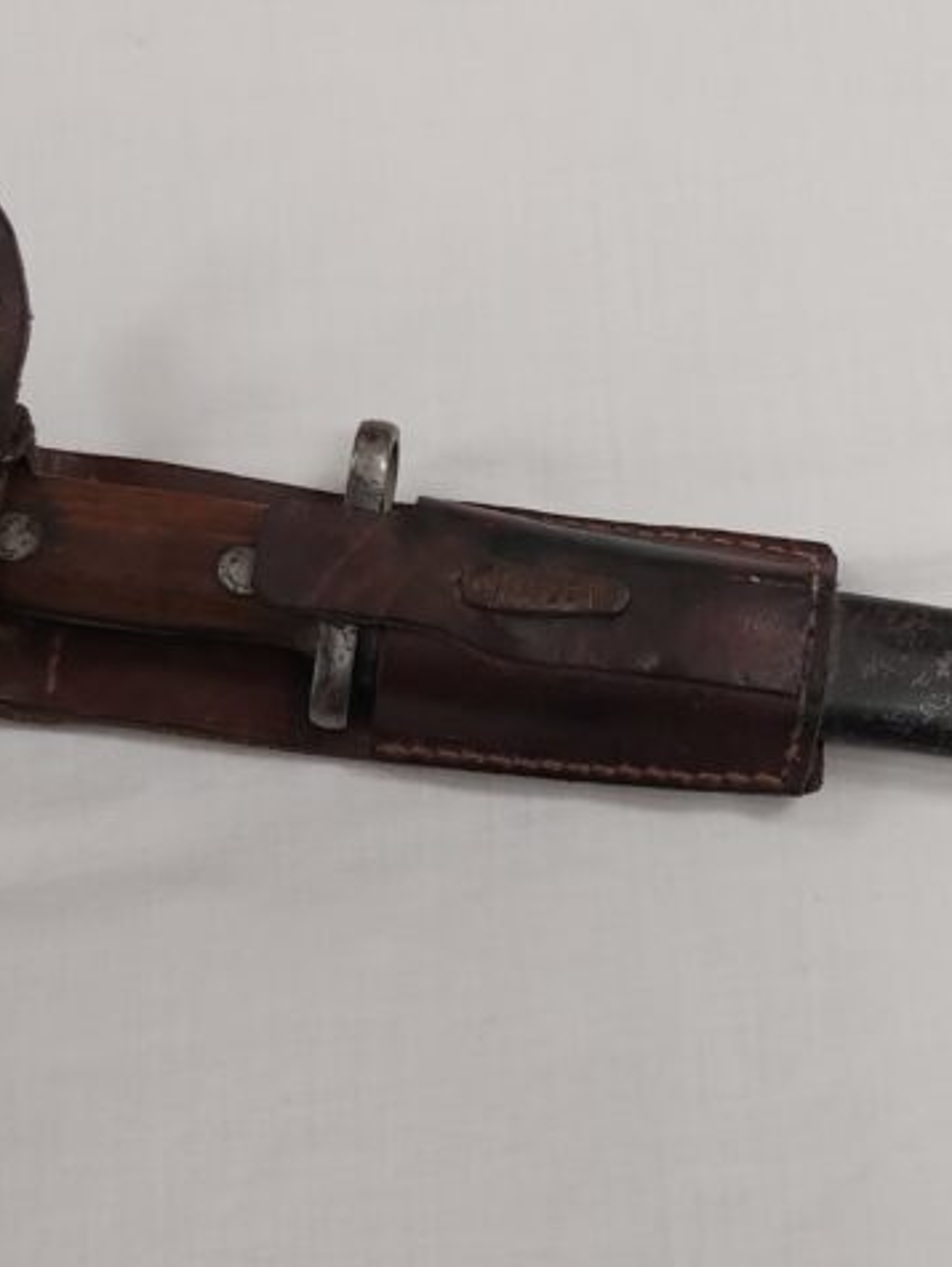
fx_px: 1282
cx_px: 632
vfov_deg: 52.6
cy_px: 629
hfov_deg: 40.3
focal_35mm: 35
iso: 80
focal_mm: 3.92
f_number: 1.7
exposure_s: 1/100
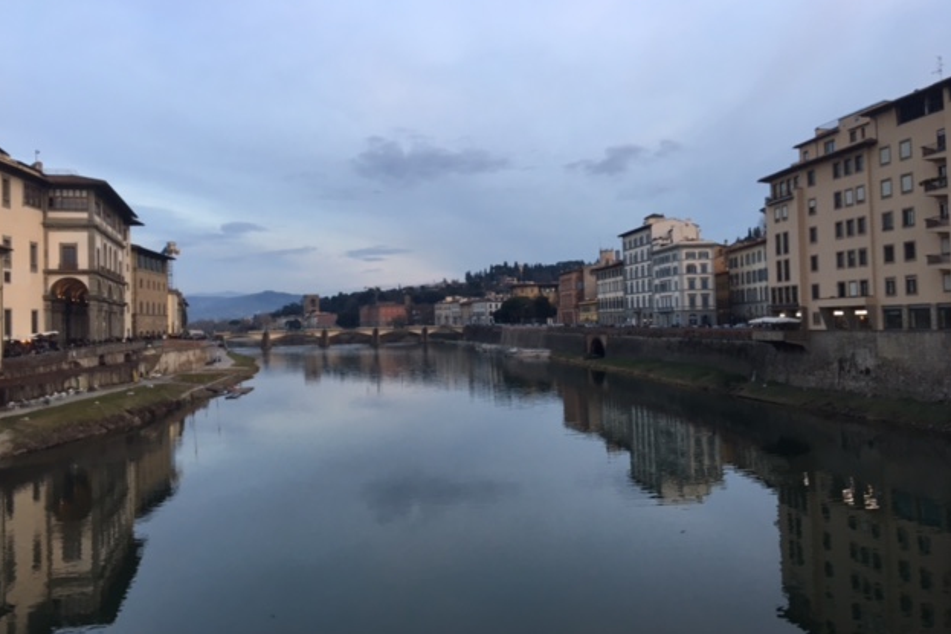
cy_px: 298
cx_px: 470
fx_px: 819
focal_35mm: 31
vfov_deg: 42.3
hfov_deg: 60.3
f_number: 2.2
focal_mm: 4.15
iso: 25
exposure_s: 1/33
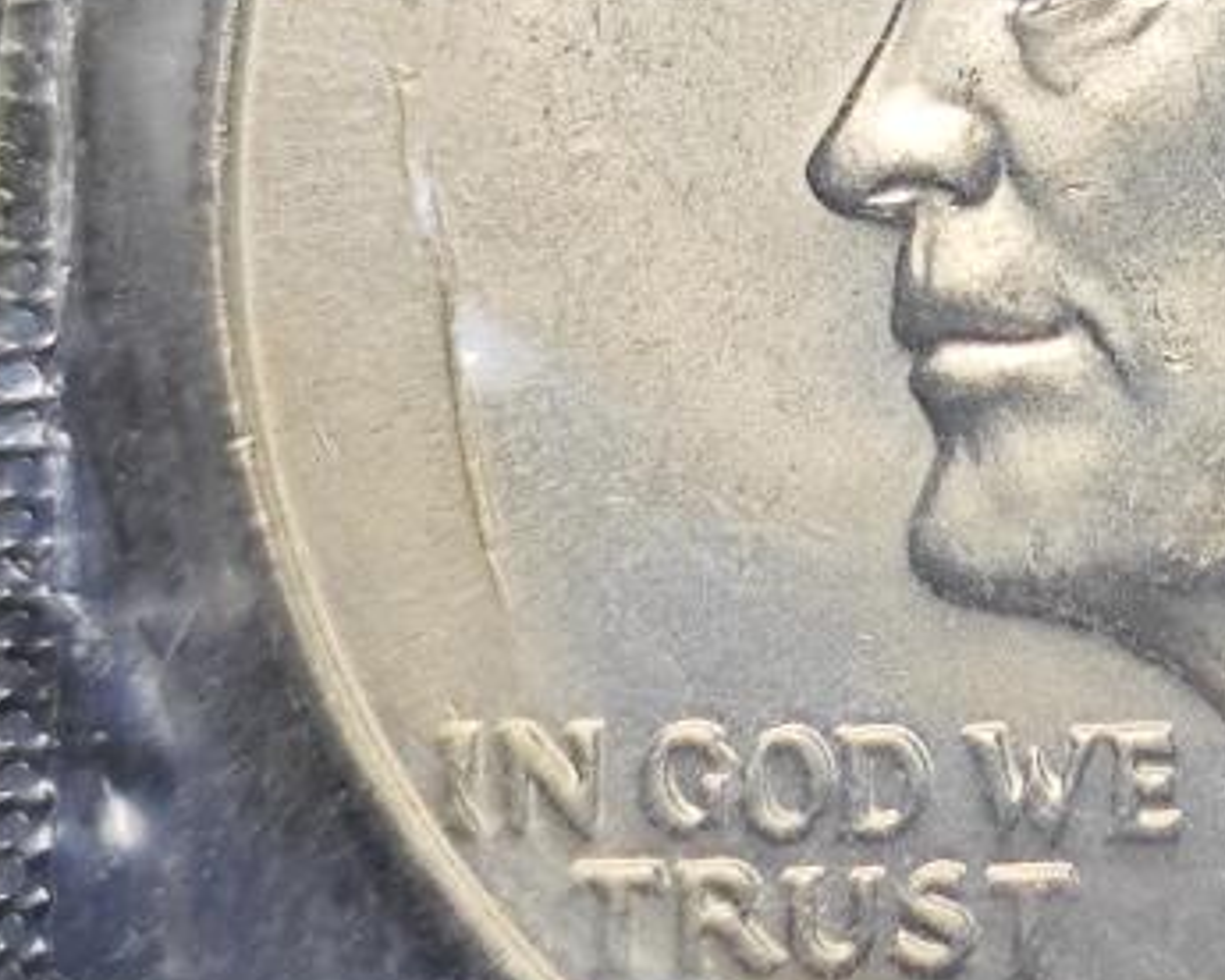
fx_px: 7034
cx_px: 1463
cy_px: 53
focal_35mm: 194
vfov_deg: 7.9
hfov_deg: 9.8
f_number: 1.6
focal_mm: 5.84
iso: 50
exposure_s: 1/130
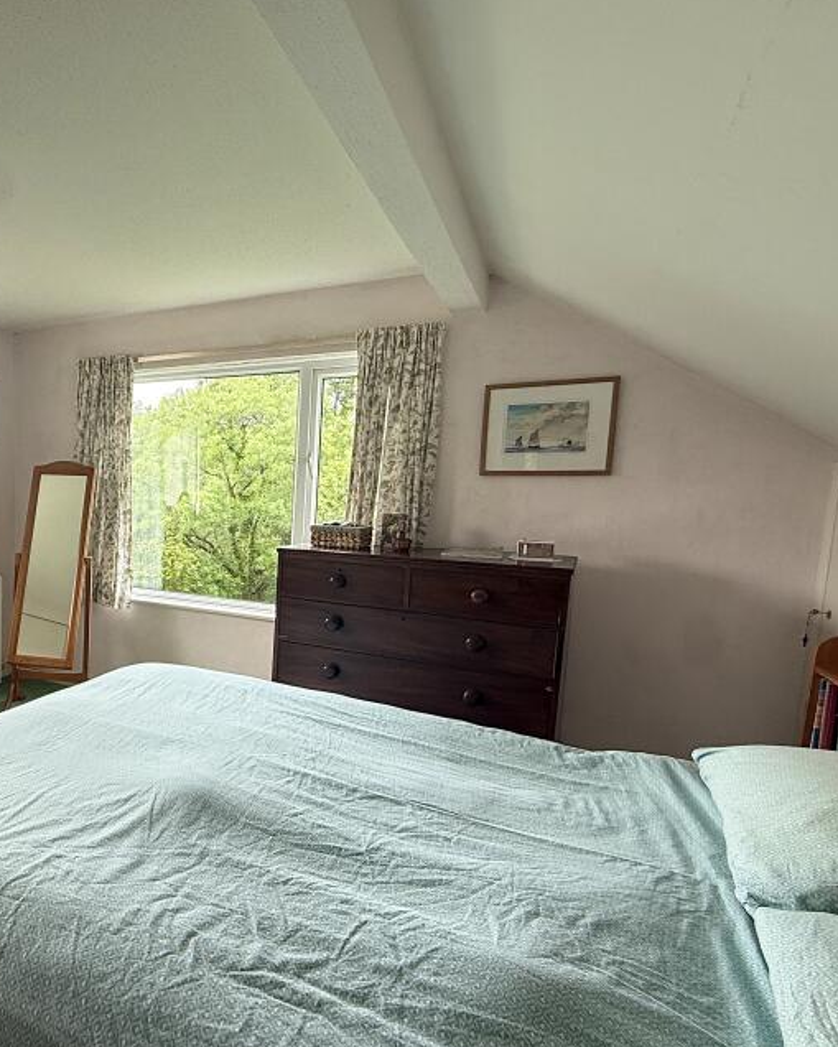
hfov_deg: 55.9
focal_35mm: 22
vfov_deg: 74.9
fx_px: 682
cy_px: 568
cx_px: 107
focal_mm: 2.22
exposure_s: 1/119
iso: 64
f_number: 2.2
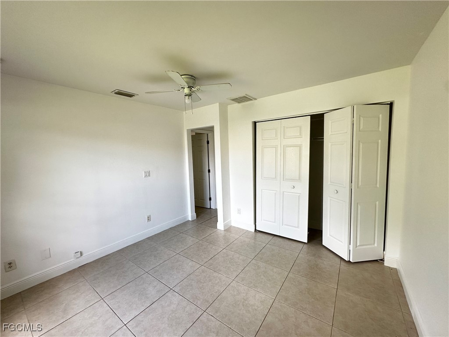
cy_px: 168
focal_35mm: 14
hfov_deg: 102.1
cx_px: 224
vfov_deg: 85.7
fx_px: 182
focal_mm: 2.22
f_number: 2.2
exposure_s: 1/99
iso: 125
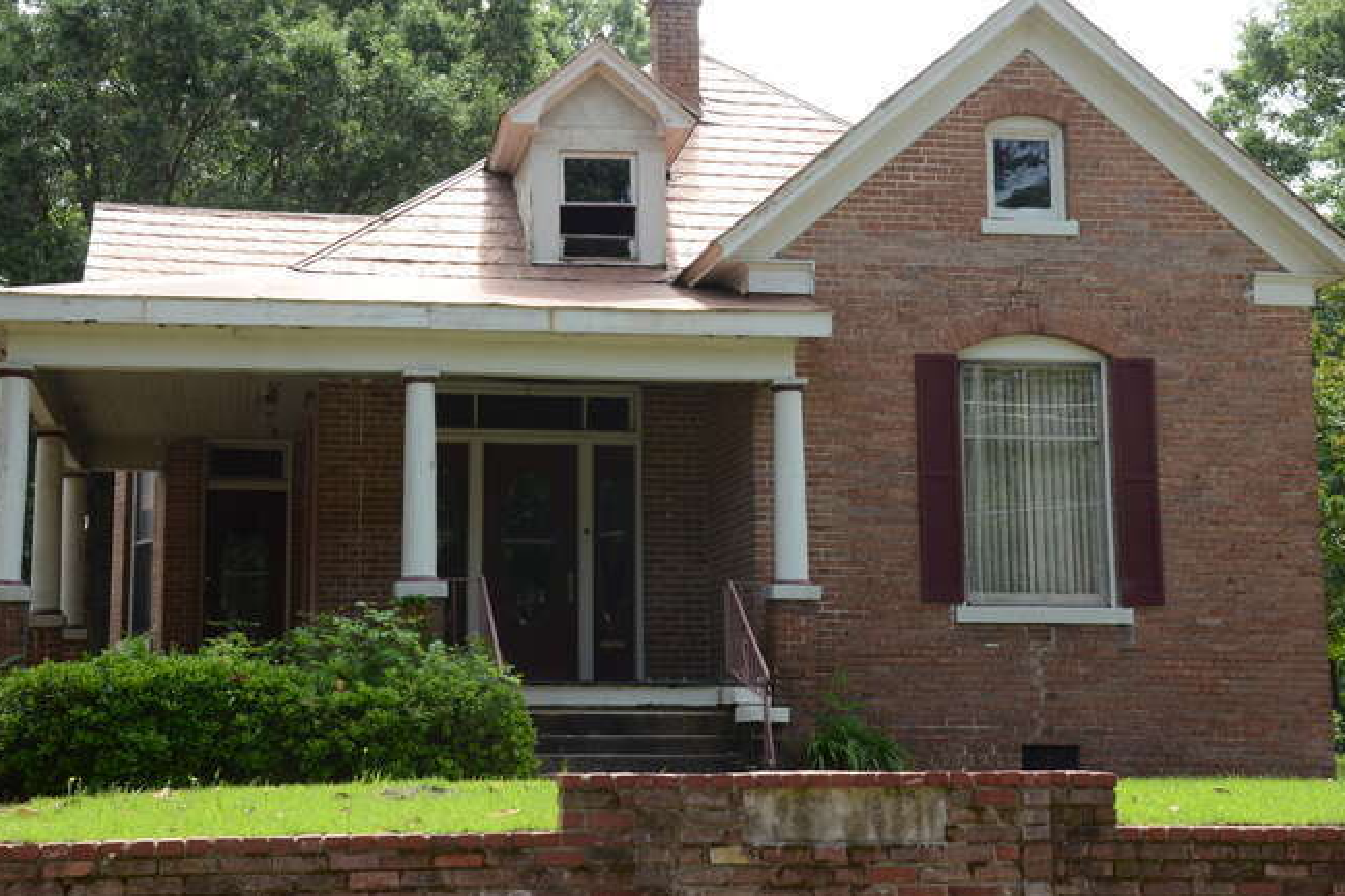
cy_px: 364
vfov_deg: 23.0
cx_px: 617
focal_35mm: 59
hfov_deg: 33.9
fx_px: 2204
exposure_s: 1/200
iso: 200
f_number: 8
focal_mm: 32
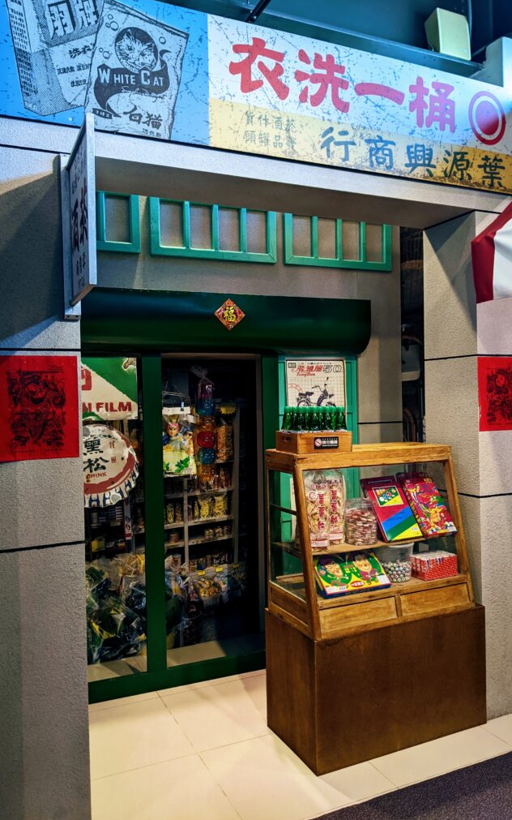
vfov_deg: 64.6
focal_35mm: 29
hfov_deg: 43.1
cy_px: 409
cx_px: 285
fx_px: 647
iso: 52
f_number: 1.8
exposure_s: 1/30
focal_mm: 4.44
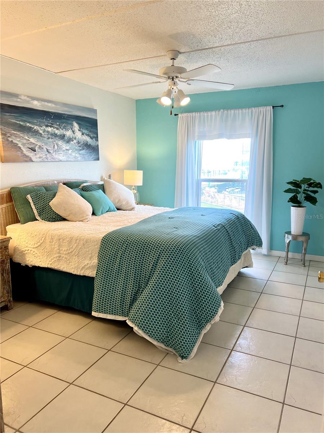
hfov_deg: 53.1
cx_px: 162
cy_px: 216
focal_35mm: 26
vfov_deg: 67.3
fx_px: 324
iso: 80
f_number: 1.5
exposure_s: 1/120
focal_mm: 5.7
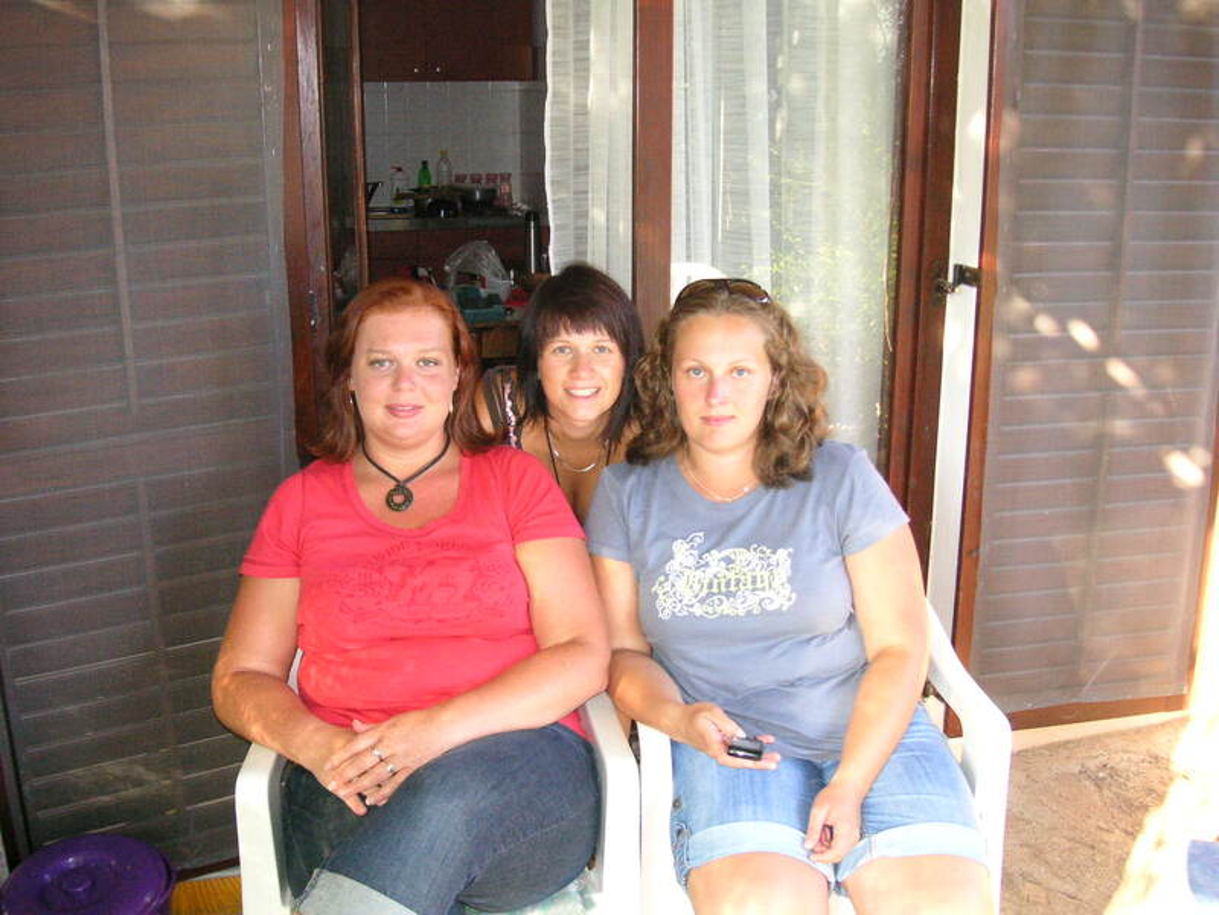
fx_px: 1303
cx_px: 610
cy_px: 458
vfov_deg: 38.7
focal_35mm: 37
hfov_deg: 50.1
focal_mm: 6.1
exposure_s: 1/45
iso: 160
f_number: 2.8
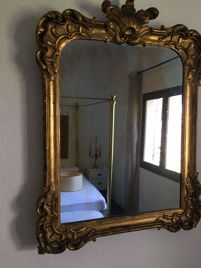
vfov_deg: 60.0
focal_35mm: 30
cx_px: 102
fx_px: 232
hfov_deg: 46.8
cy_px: 132
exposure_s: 1/33
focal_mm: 4.15
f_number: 2.2
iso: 64
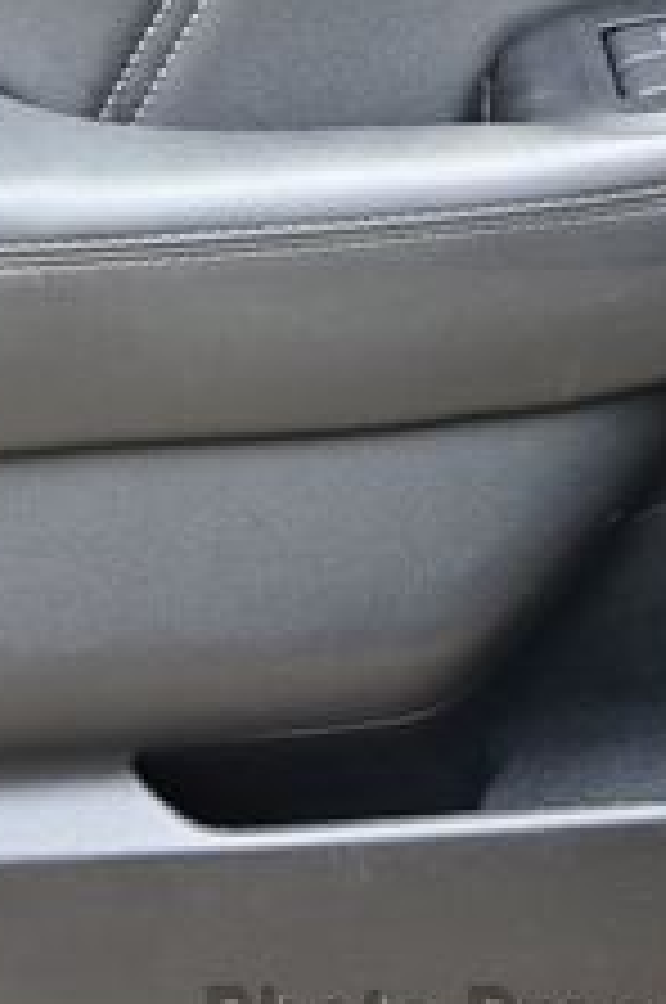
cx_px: 436
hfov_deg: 19.6
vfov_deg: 28.4
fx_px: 1921
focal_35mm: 69
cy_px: 149
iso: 100
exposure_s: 1/50
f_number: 3.5
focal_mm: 16
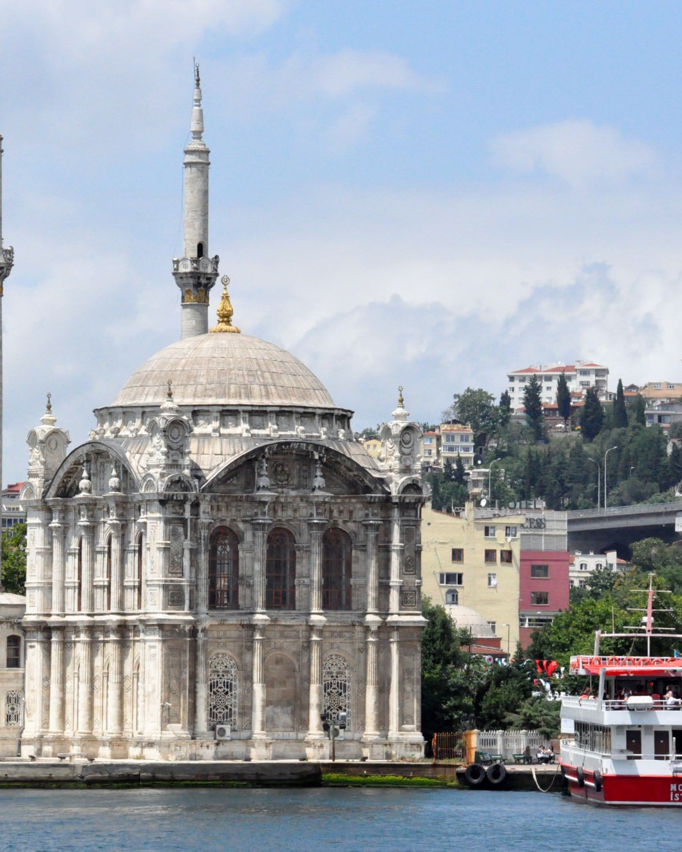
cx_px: 283
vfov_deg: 11.3
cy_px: 427
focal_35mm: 170
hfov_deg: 9.1
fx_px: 4288
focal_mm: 80
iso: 3200
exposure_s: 1/3200
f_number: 14
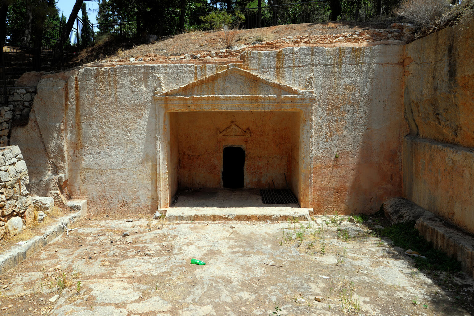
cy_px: 158
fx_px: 382
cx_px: 237
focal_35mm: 29
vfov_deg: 45.0
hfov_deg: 63.6
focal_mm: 29
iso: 100
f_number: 5.6
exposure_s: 1/250
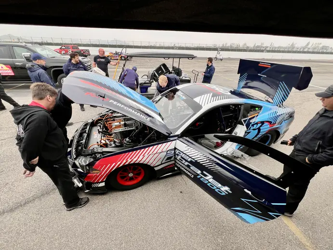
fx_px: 125
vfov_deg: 89.9
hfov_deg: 106.2
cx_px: 166
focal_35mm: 13
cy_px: 125
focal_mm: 1.57
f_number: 1.8
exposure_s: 1/238
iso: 32
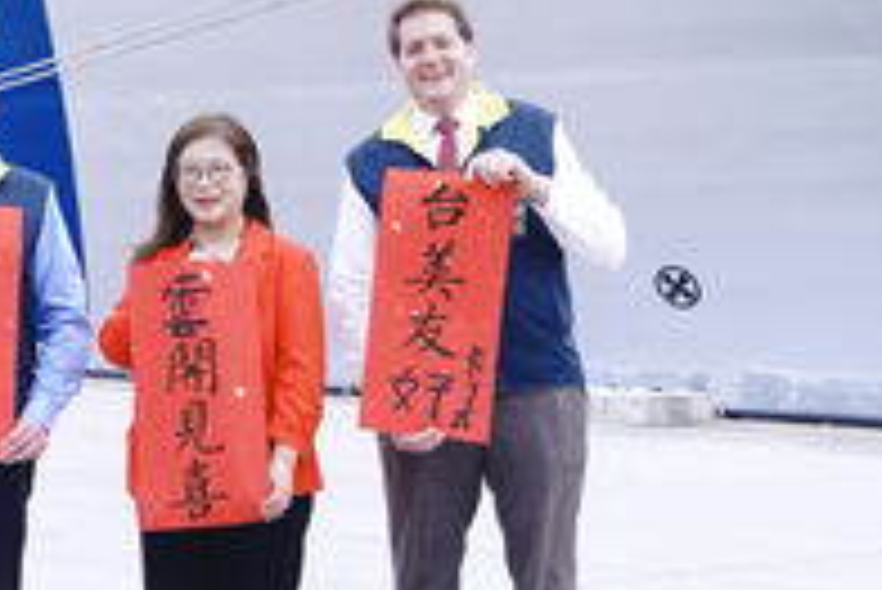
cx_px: 230
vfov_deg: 13.7
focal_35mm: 100
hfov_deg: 20.3
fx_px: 2452
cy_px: 259
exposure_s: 1/200
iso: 1600
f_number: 13
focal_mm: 49
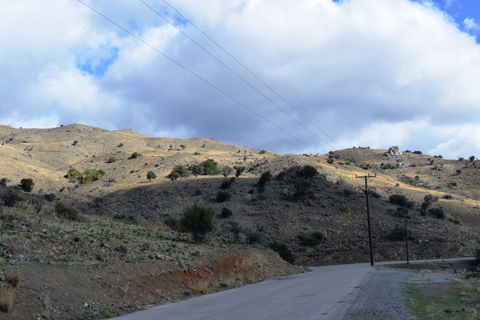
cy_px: 160
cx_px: 240
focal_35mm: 30
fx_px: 400
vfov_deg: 43.6
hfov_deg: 61.9
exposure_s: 1/400
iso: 200
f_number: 10
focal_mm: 20
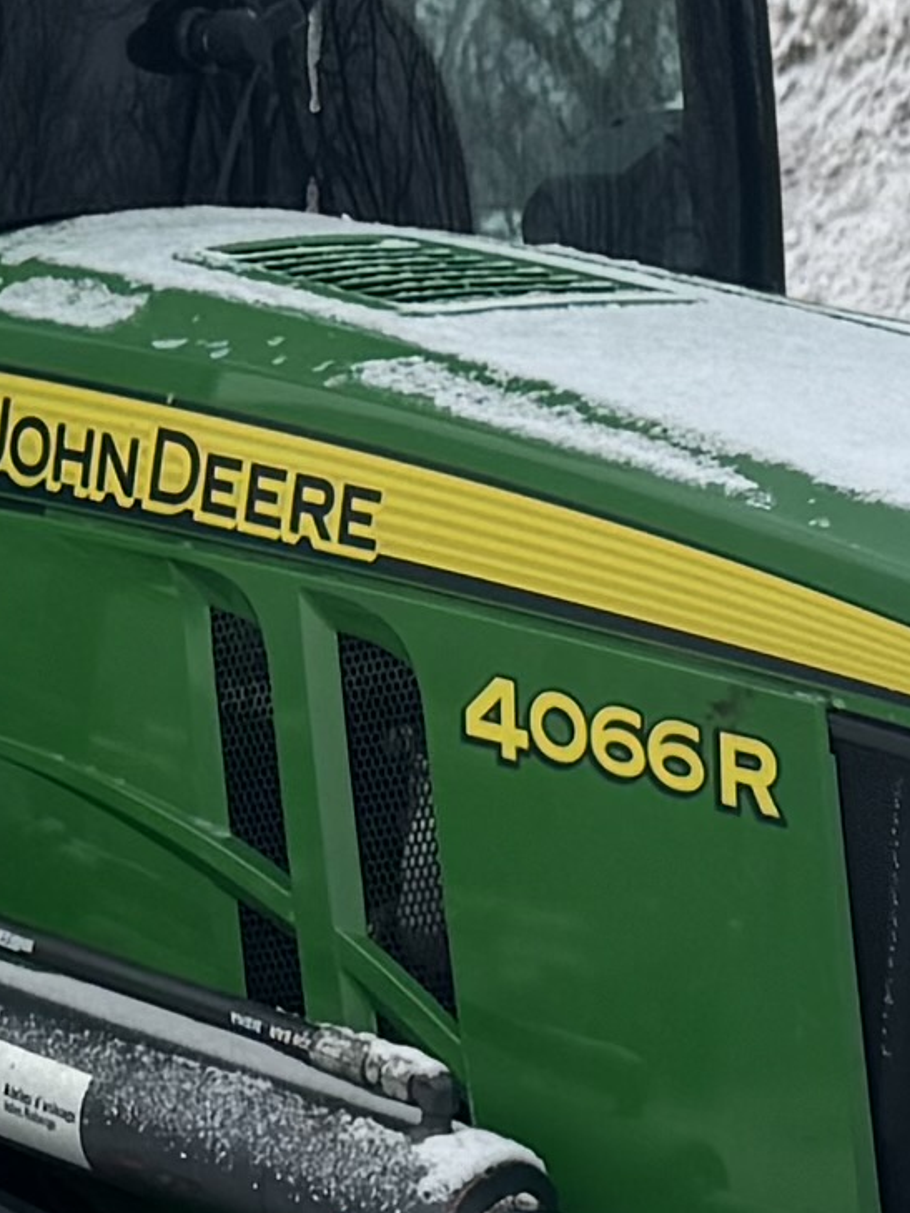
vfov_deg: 10.3
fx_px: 6588
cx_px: 1459
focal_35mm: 188
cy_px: 1468
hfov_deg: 7.7
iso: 80
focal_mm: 6.76
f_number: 1.78
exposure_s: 1/2710
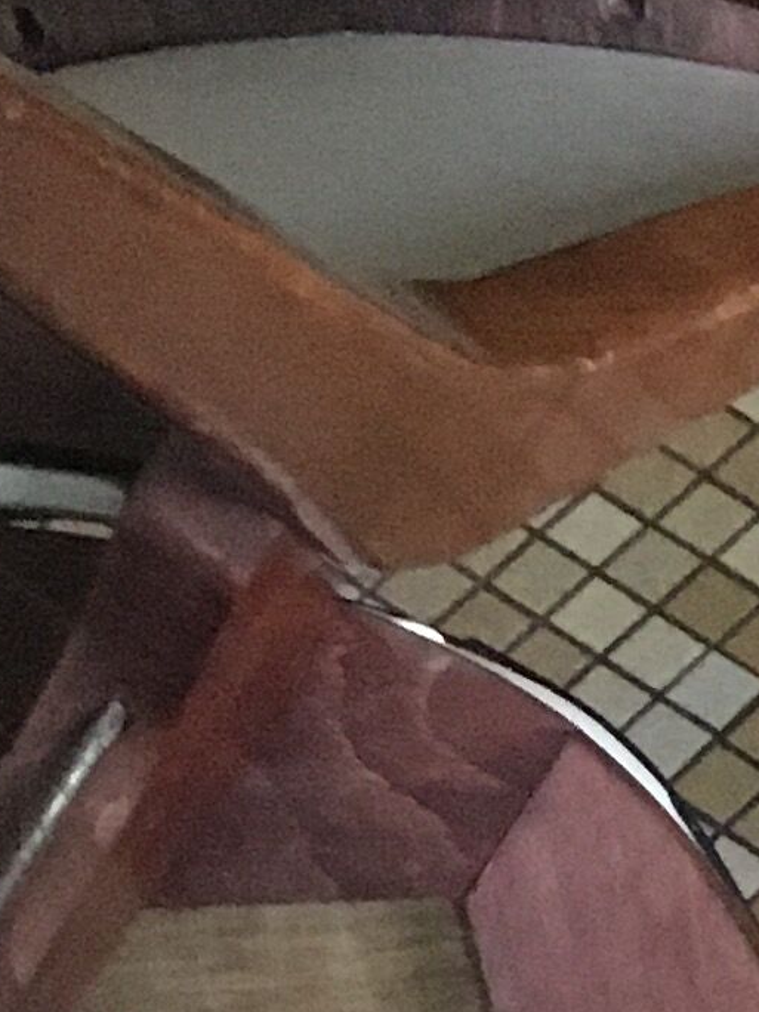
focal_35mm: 171
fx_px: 4999
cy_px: 2802
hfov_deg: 7.9
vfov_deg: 9.6
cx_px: 1978
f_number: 2.2
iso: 250
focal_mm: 4.15
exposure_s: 1/17
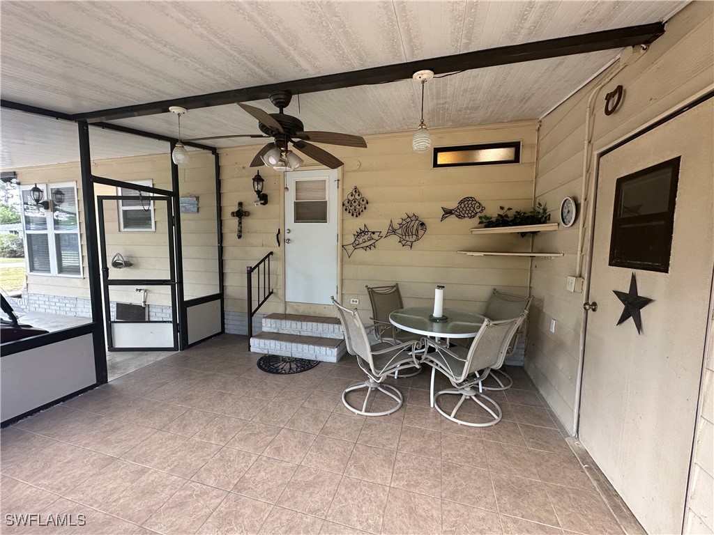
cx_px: 357
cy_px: 268
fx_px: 289
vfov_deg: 85.7
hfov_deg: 102.1
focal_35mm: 14
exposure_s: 1/99
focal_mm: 2.22
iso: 125
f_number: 2.2
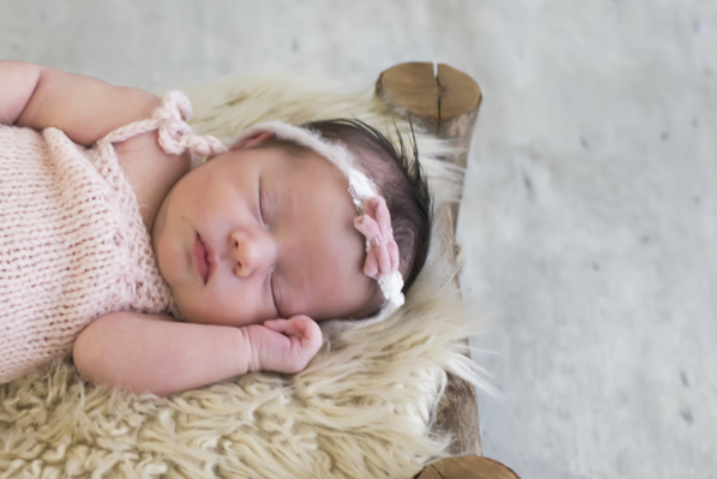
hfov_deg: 17.0
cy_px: 337
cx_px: 41
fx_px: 2351
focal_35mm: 118
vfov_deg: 11.6
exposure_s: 1/125
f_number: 3.5
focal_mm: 50
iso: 1600
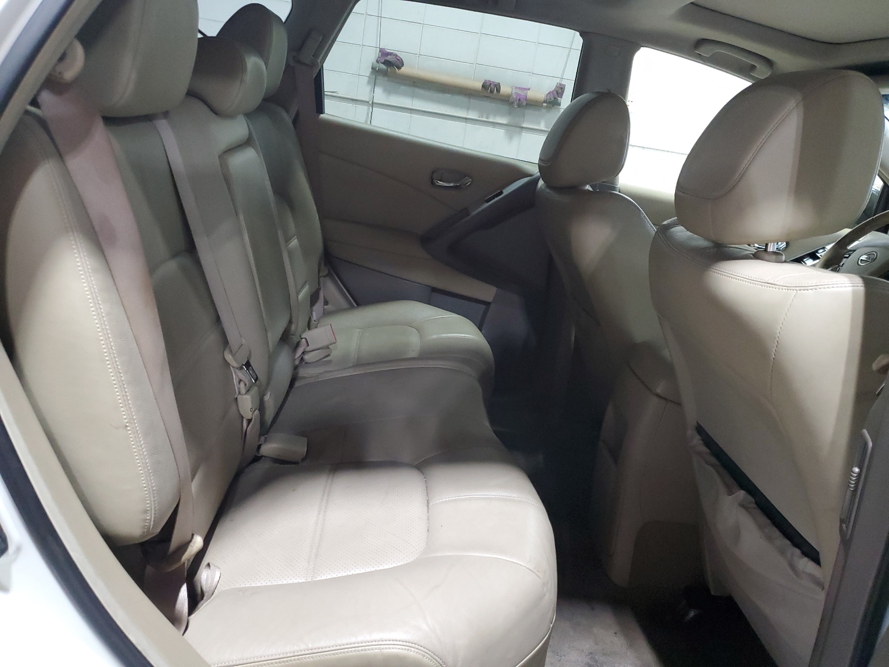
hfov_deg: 67.3
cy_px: 334
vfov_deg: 53.1
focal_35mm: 26
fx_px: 668
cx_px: 444
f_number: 1.5
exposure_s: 1/60.2
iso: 333
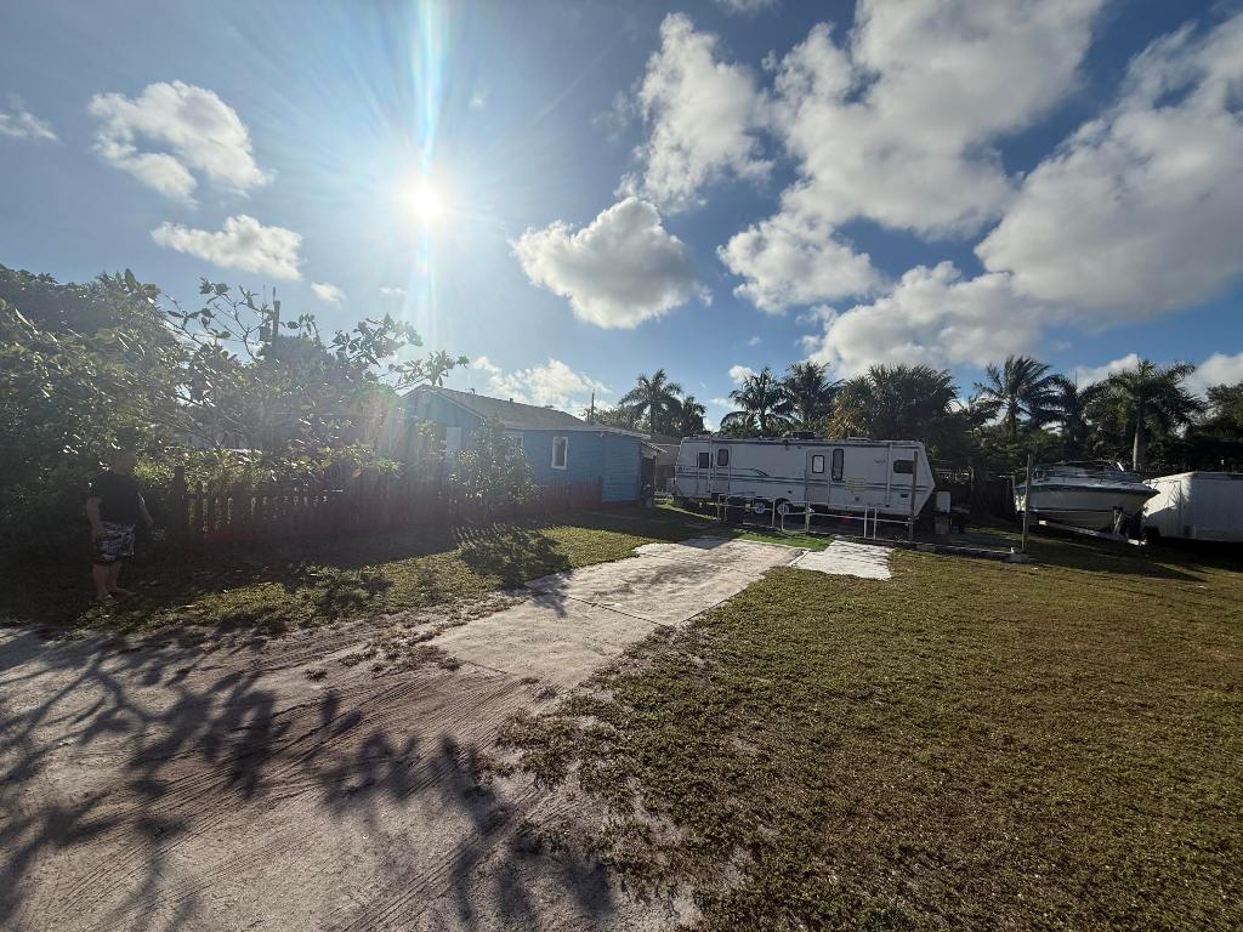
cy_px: 466
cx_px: 622
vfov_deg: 85.7
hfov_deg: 102.1
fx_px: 503
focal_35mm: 14
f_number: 2.2
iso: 50
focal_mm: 2.22
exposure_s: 1/6173
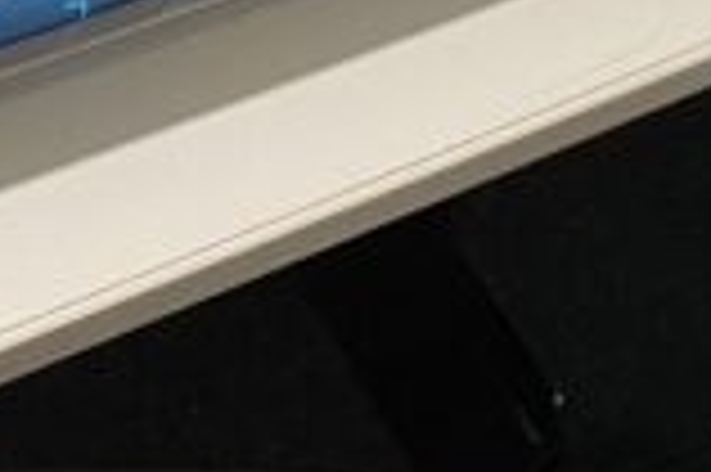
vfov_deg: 7.0
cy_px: -917
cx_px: 954
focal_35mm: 175
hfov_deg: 11.4
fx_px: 3453
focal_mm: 4.25
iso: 125
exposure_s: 1/66
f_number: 1.8
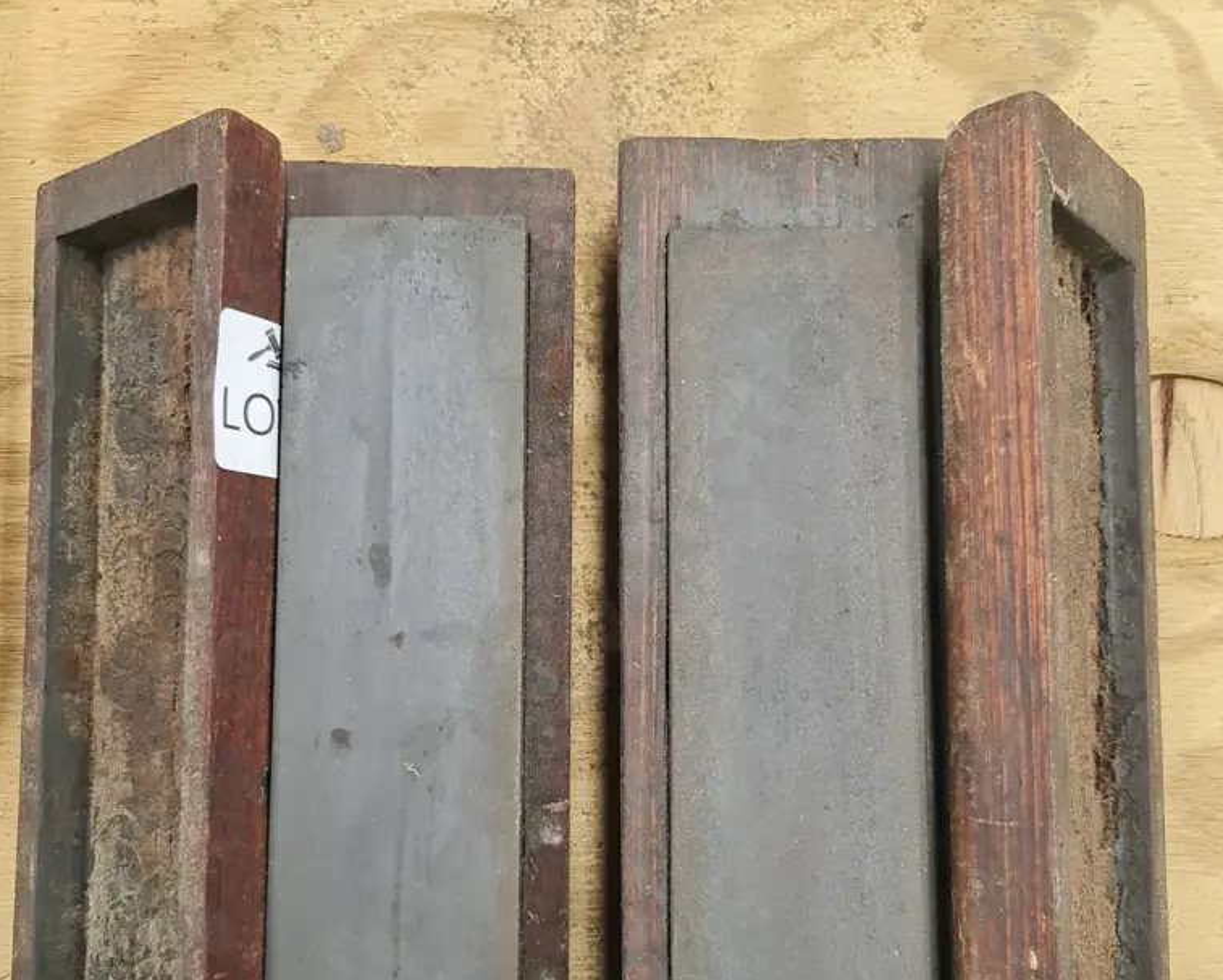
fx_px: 1195
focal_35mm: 33
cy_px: 621
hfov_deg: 54.2
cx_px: 617
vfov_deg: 44.1
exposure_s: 1/120
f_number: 1.8
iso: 160
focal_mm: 7
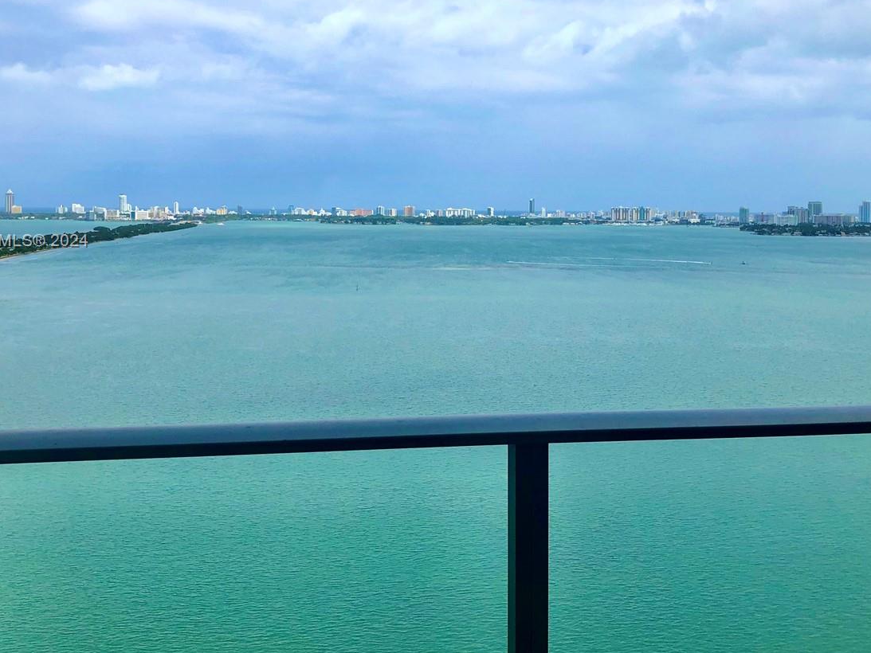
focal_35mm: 41
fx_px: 1032
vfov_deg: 34.9
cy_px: 242
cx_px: 471
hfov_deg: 45.7
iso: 20
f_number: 1.8
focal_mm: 4
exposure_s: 1/1675
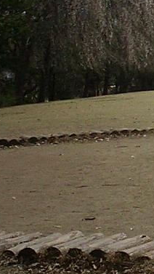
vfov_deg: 15.5
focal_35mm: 137
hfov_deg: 8.1
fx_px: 995
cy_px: 27
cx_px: 384
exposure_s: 1/1600
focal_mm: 5.6
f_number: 3.5
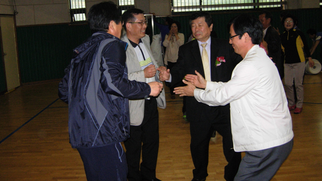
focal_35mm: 40
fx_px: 342
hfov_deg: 50.5
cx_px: 160
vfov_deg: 29.6
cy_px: 64
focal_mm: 7.5
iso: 200
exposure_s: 1/181
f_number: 2.7
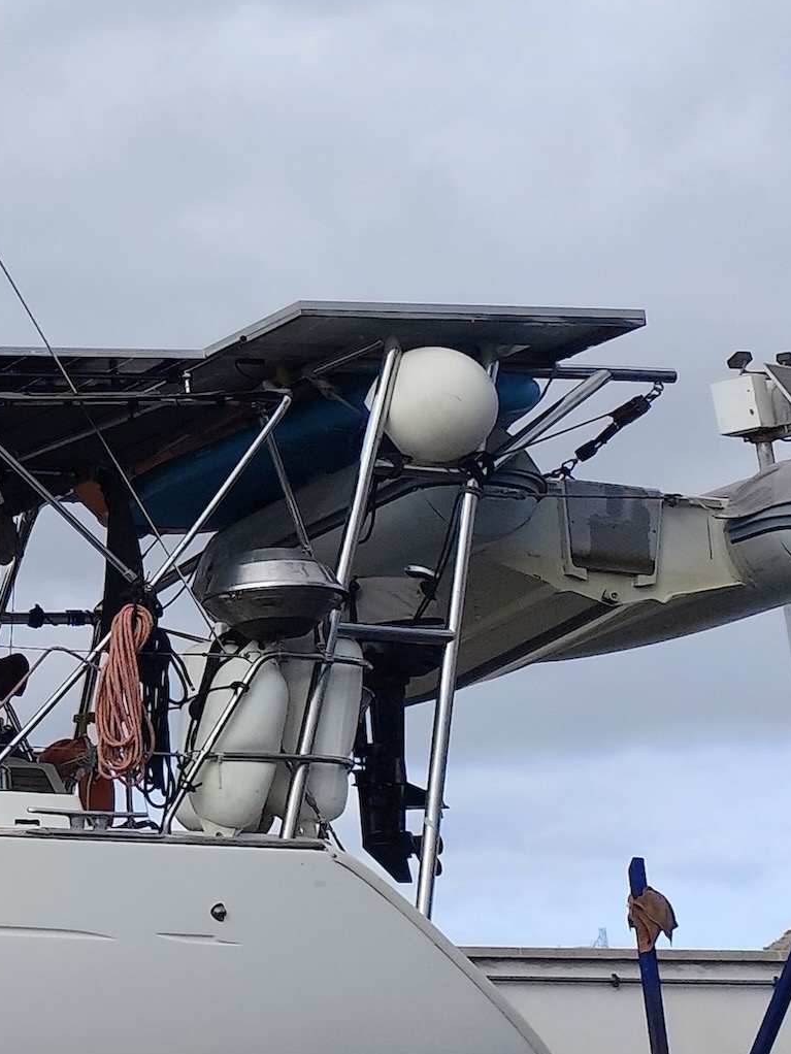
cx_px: -1471
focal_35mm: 135
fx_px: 4111
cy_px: -102
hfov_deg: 9.1
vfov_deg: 14.3
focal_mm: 6.19
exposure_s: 1/528
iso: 50
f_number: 1.65
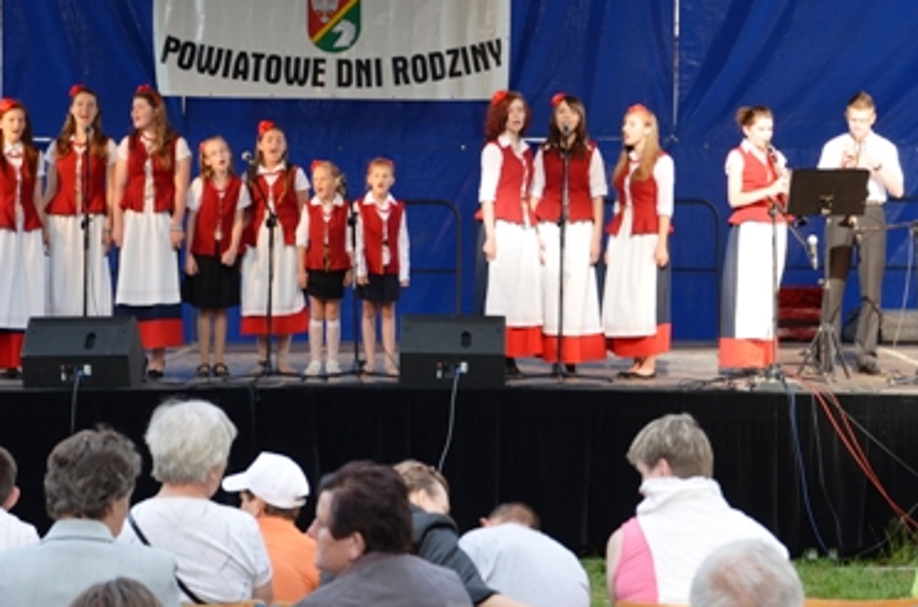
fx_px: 3154
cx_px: 531
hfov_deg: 16.6
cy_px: 126
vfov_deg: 11.0
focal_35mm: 124
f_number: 5.6
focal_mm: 48
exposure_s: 1/100
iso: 100
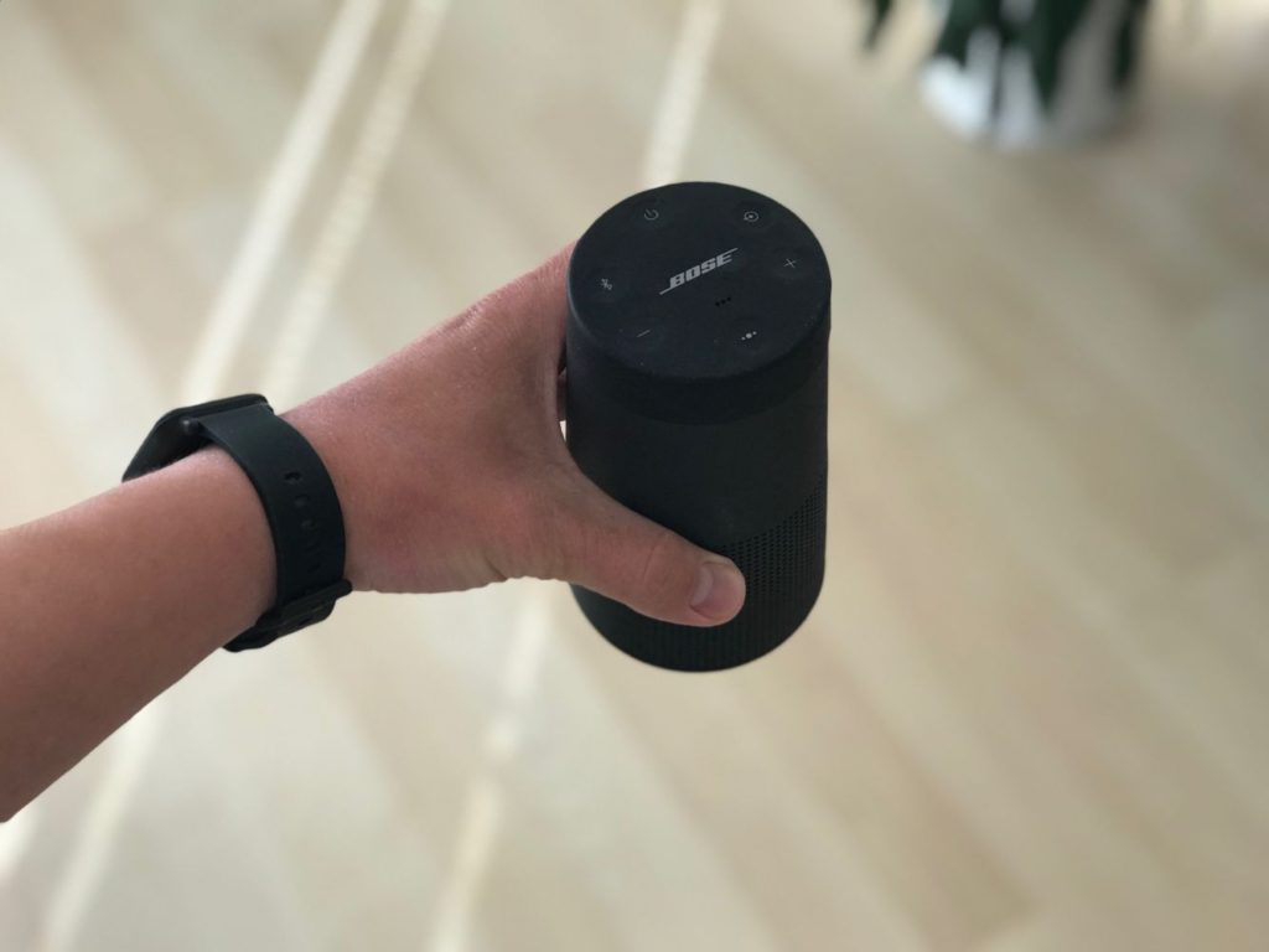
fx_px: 2090
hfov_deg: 33.8
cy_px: 476
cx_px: 634
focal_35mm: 57
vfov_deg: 25.7
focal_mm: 6.6
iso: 40
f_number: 2.8
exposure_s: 1/50
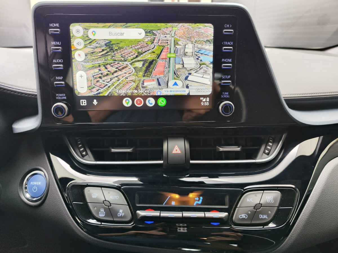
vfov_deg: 58.9
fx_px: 225
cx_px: 169
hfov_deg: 73.9
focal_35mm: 23
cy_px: 126
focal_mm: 7.01
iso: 214
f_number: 1.69
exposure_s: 1/100
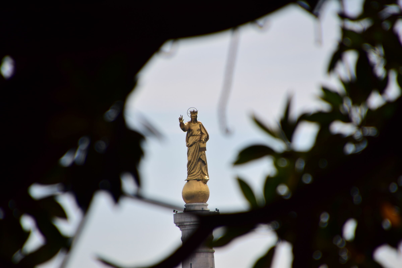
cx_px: 201
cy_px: 134
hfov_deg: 4.6
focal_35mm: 450
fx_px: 5025
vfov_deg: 3.1
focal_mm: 300
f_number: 6.3
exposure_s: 1/640
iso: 100
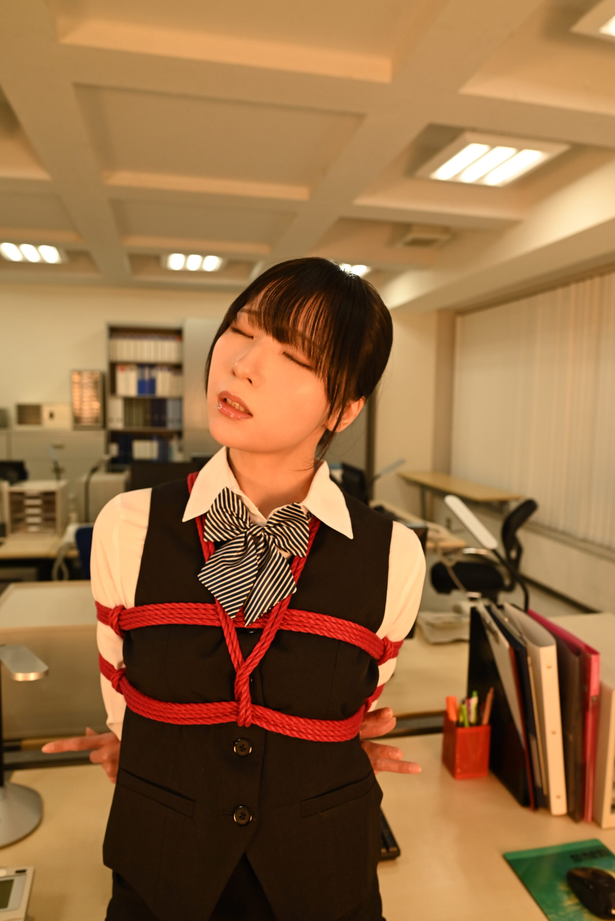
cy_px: 460
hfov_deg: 53.2
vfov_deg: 73.7
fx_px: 614
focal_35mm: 24
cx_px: 308
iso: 800
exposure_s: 1/400
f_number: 4.5
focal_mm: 24
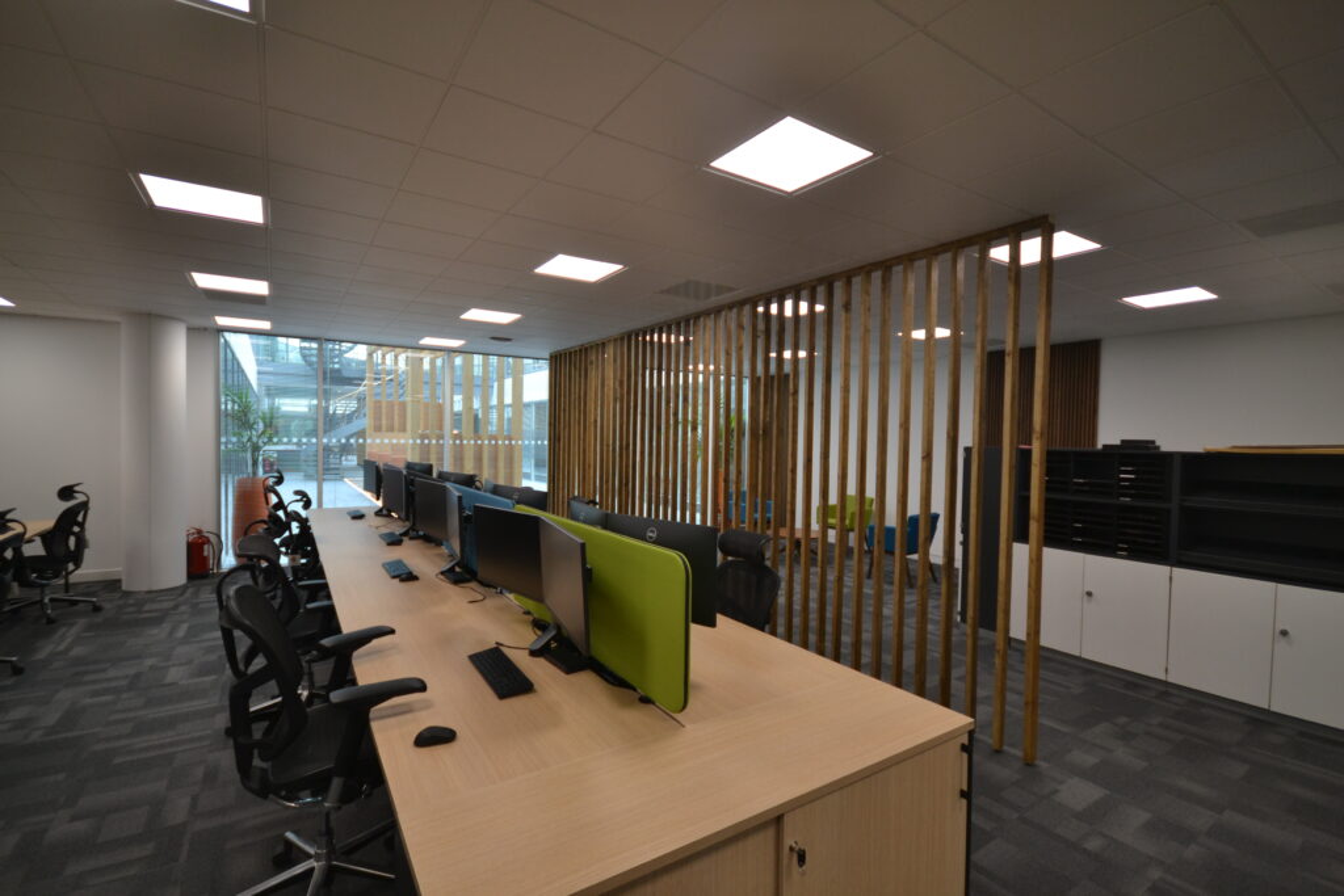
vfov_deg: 77.3
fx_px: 560
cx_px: 672
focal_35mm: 15
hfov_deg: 100.4
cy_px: 448
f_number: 4
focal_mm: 10
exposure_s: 1/60
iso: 400
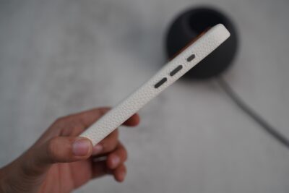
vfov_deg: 26.0
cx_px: 144
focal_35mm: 52
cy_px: 96
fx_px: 418
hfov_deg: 38.2
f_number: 4
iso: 800
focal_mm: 52
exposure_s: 1/160
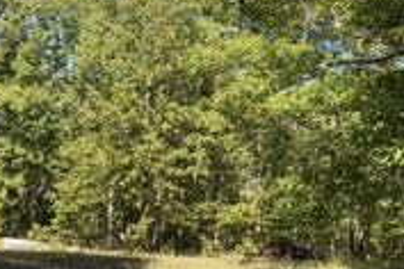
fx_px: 685
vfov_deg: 22.3
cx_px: 96
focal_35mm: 61
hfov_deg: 32.2
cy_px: 144
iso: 32
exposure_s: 1/733
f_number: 1.8
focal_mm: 4.25
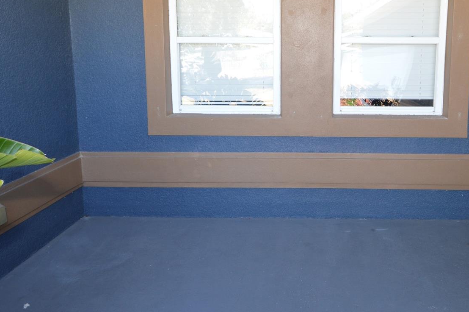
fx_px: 338
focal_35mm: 26
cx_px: 303
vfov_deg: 48.4
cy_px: 99
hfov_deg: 68.0
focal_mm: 12
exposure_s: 1/100
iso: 400
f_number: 5
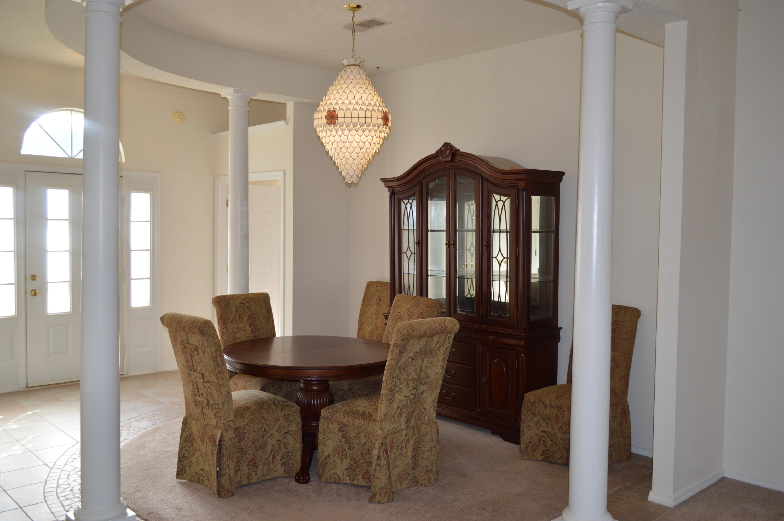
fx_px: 653
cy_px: 260
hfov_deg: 62.0
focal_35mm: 30
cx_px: 392
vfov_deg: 43.5
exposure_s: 1/100
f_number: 4
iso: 400
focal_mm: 20
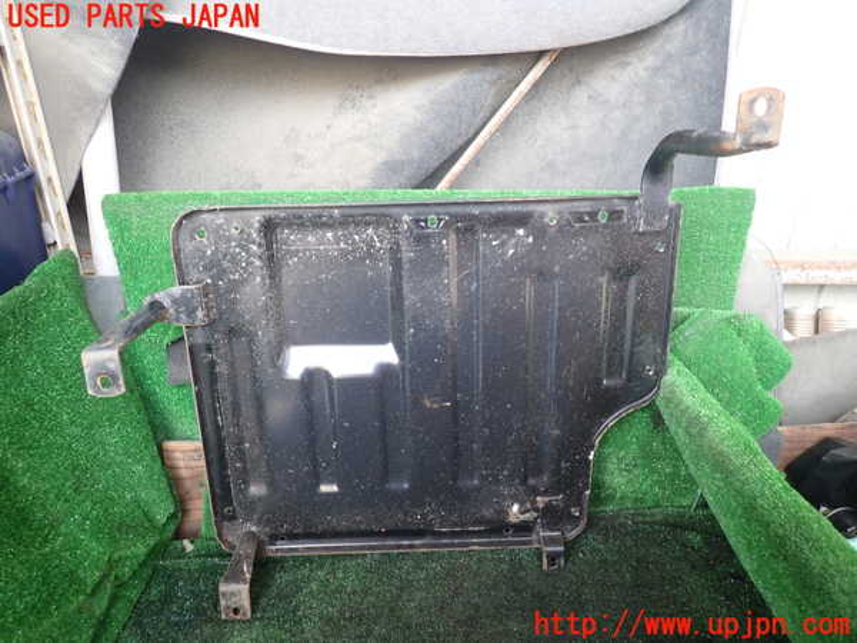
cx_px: 428
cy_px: 322
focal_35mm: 25
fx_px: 619
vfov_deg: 54.9
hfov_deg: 69.4
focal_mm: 4.5
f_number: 2
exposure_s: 1/60
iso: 200
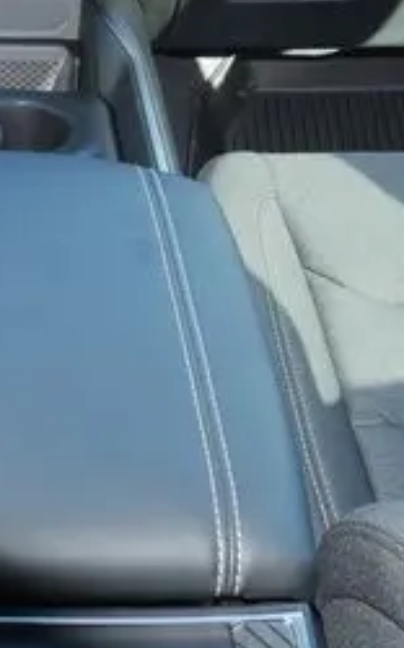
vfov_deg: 26.4
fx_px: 1340
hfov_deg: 16.4
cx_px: -80
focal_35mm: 76
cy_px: 79
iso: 400
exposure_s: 1/60
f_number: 5
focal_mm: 14
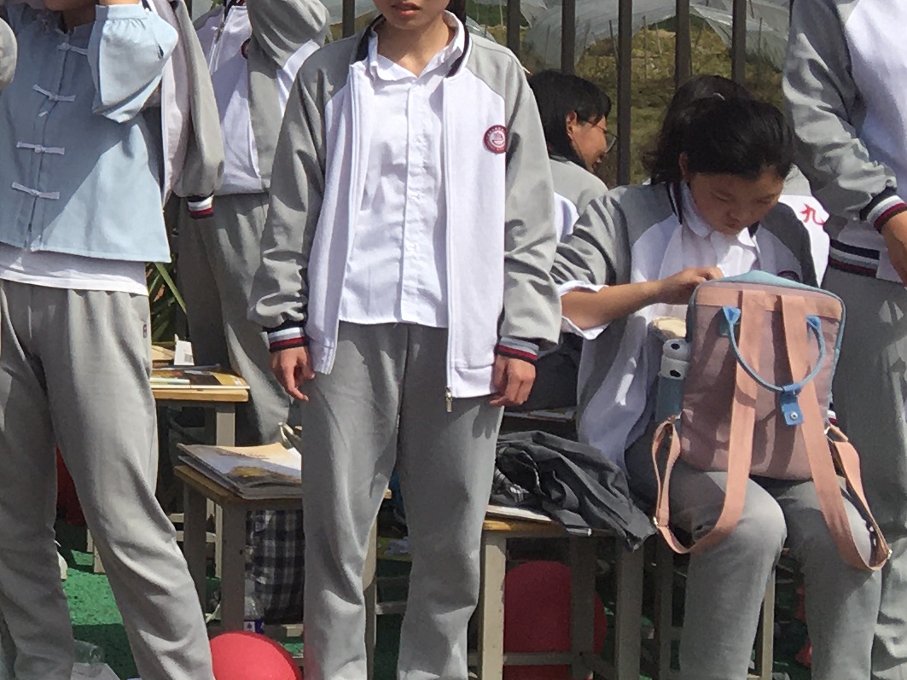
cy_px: -80
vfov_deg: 13.2
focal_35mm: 110
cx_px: -559
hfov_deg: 16.0
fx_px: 2882
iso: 25
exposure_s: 1/1672
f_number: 2.2
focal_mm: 4.15
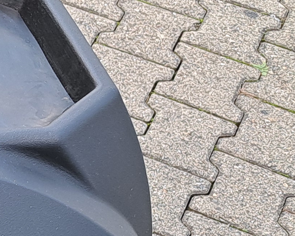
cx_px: -499
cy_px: 180
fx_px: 1152
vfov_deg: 11.7
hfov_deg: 11.2
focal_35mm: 132
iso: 50
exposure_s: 1/100
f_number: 1.8
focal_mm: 5.23
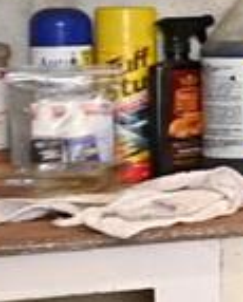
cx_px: 1390
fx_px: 1407
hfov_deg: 5.5
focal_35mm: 157
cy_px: 13
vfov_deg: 12.1
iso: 640
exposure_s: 1/60
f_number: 6.3
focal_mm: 10
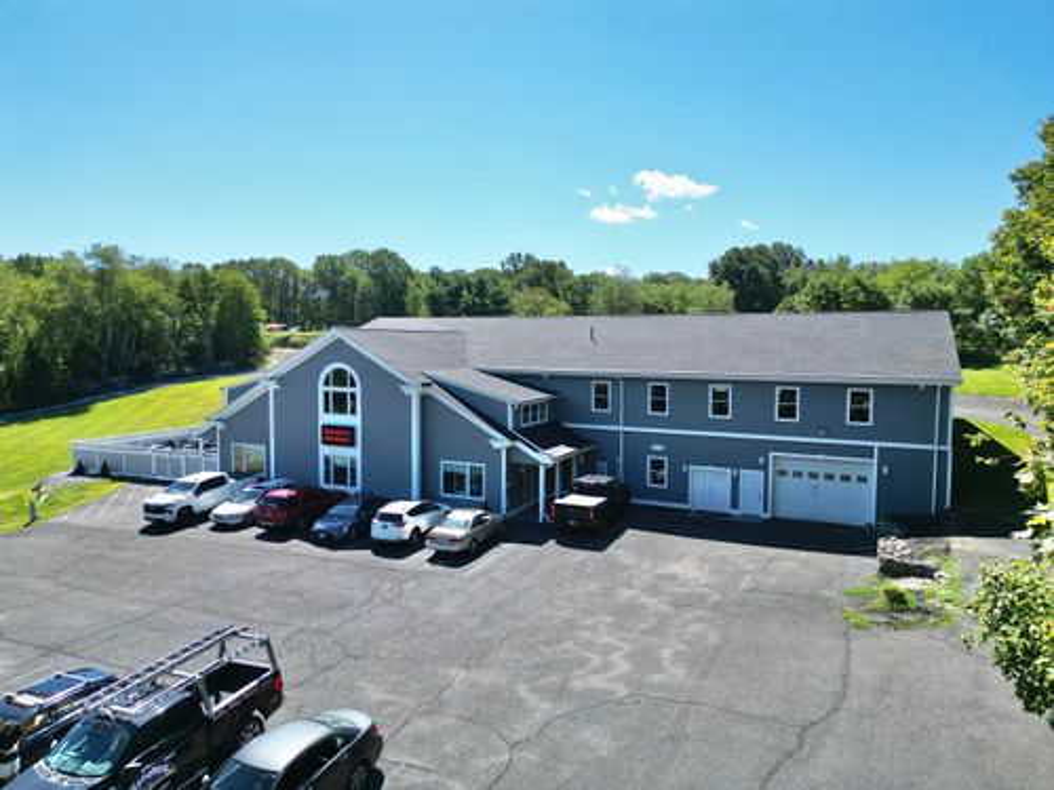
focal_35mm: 24
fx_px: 731
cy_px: 395
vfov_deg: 56.8
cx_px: 527
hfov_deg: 71.6
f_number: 1.7
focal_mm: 6.72
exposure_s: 1/2500
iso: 130
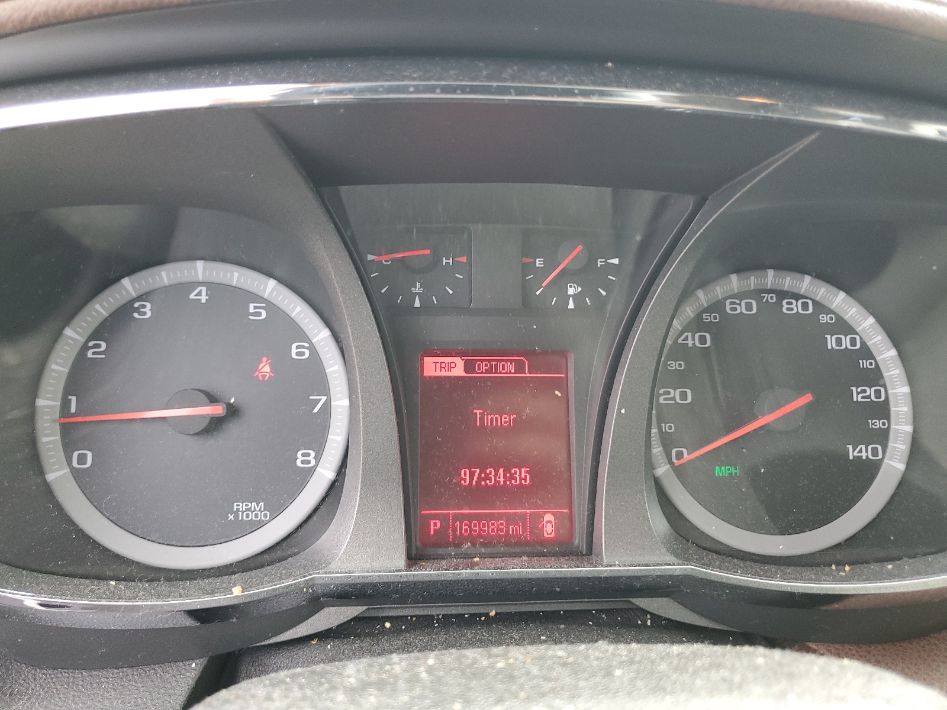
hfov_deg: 67.3
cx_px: 474
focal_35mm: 26
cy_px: 355
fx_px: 711
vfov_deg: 53.1
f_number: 1.5
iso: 85
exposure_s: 1/120
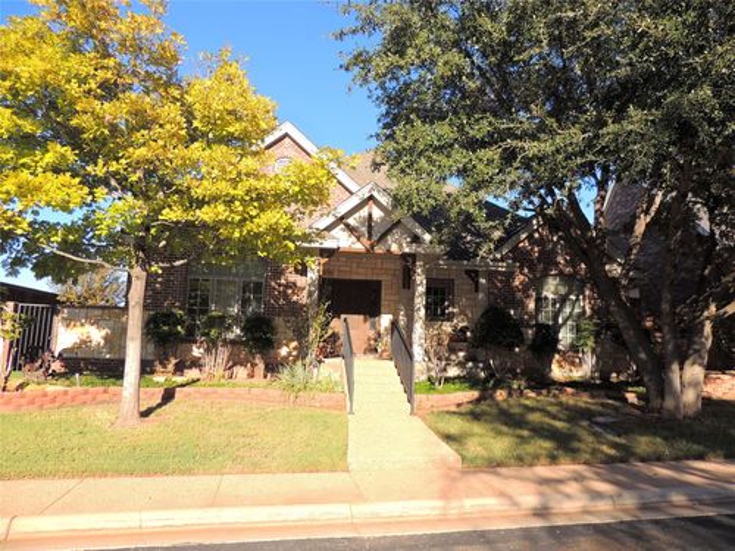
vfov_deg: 56.8
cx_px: 368
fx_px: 510
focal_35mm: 24
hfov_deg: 71.6
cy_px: 276
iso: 100
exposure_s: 1/800
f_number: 3
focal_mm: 4.3
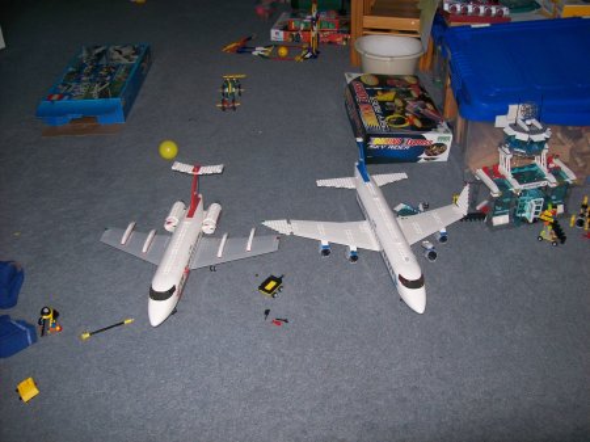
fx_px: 613
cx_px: 295
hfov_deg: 51.4
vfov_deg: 39.6
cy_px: 221
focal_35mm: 36
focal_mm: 6
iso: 80
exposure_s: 1/64
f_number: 2.7
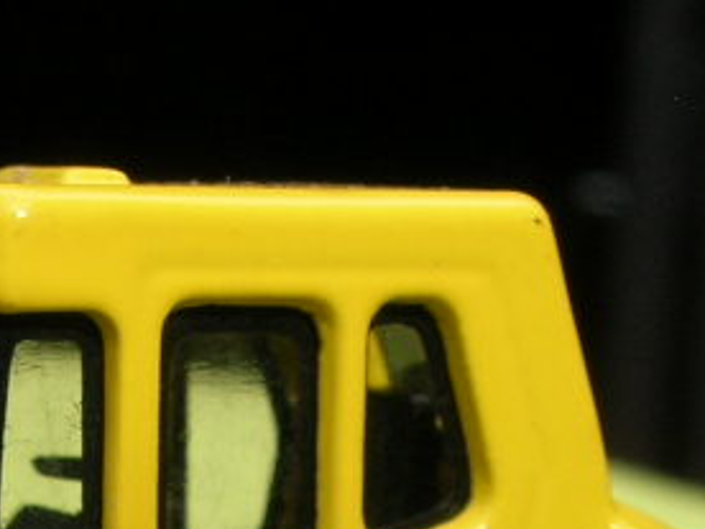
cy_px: 974
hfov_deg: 13.9
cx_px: 123
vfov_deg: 9.9
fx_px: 2872
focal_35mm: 141
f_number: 5
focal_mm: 6.4
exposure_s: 1/158
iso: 50
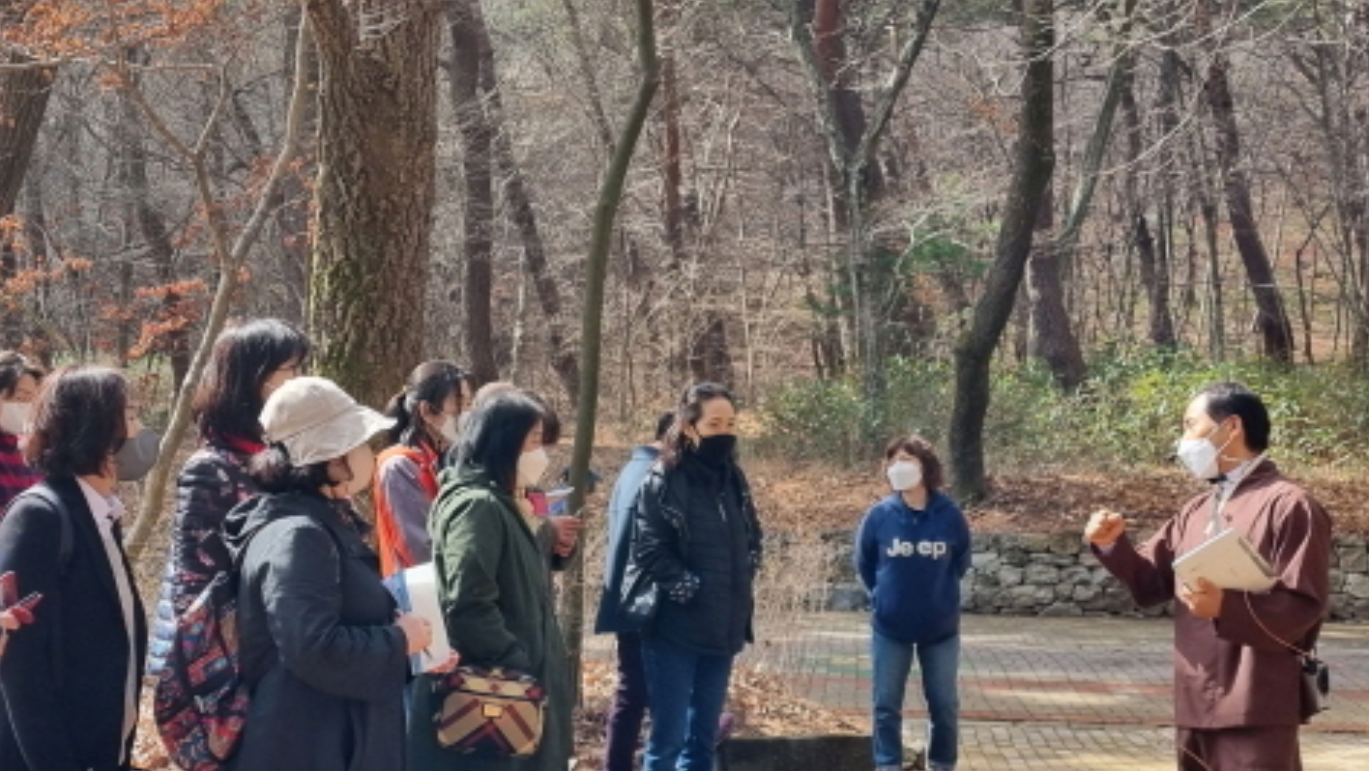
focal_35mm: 48
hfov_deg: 42.6
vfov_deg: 24.8
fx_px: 1743
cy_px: 513
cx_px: 529
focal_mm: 5.4
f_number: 1.8
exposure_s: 1/512
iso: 50
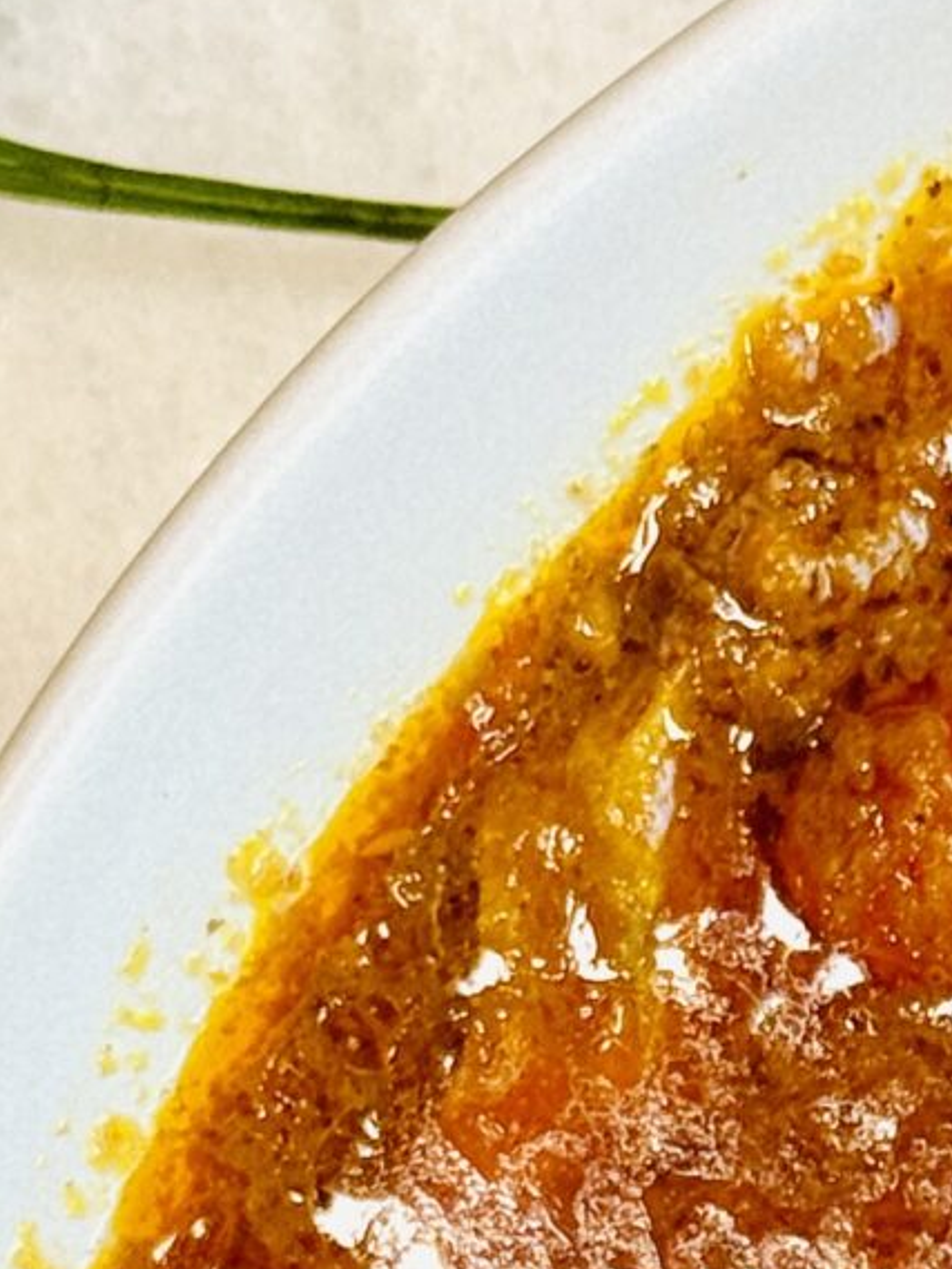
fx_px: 7918
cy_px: 2007
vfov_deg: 8.9
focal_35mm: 216
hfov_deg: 6.7
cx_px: 1672
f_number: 1.78
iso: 100
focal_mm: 6.76
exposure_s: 1/65
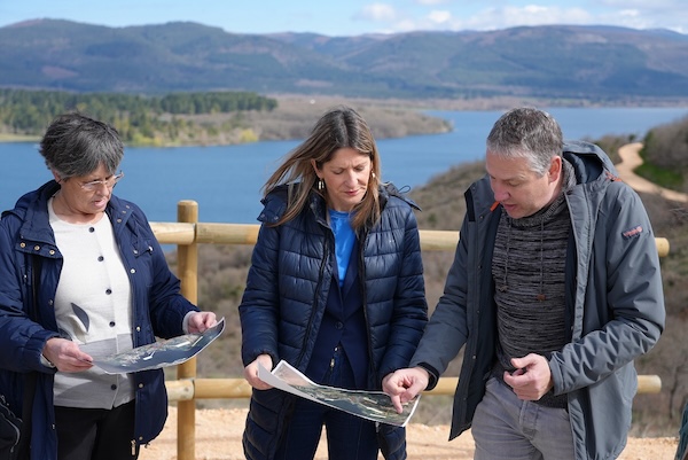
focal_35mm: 52
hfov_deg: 38.2
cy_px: 230
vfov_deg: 26.0
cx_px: 344
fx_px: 994
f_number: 4.5
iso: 80
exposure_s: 1/500
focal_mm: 52
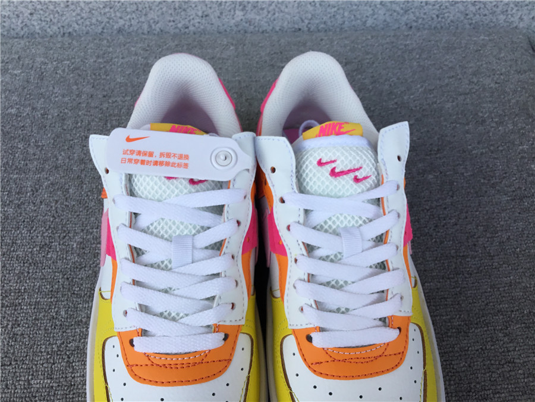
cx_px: 268
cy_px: 201
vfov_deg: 45.4
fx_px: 479
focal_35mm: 31
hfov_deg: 58.4
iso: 25
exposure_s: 1/379
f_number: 2.4
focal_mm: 3.3
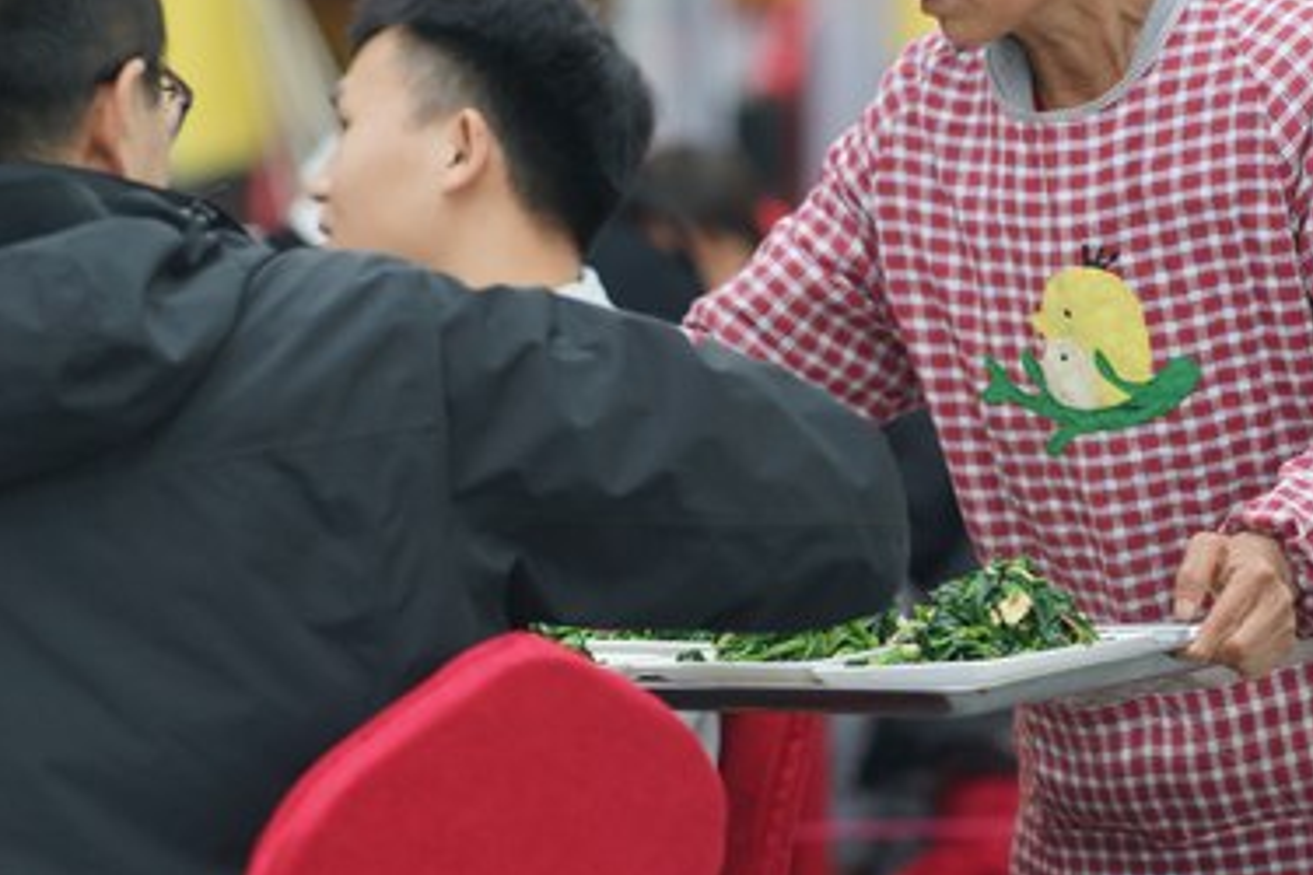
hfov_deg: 8.2
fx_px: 9190
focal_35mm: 252
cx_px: 928
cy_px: 394
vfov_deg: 5.5
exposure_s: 1/125
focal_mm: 135
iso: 640
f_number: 2.8
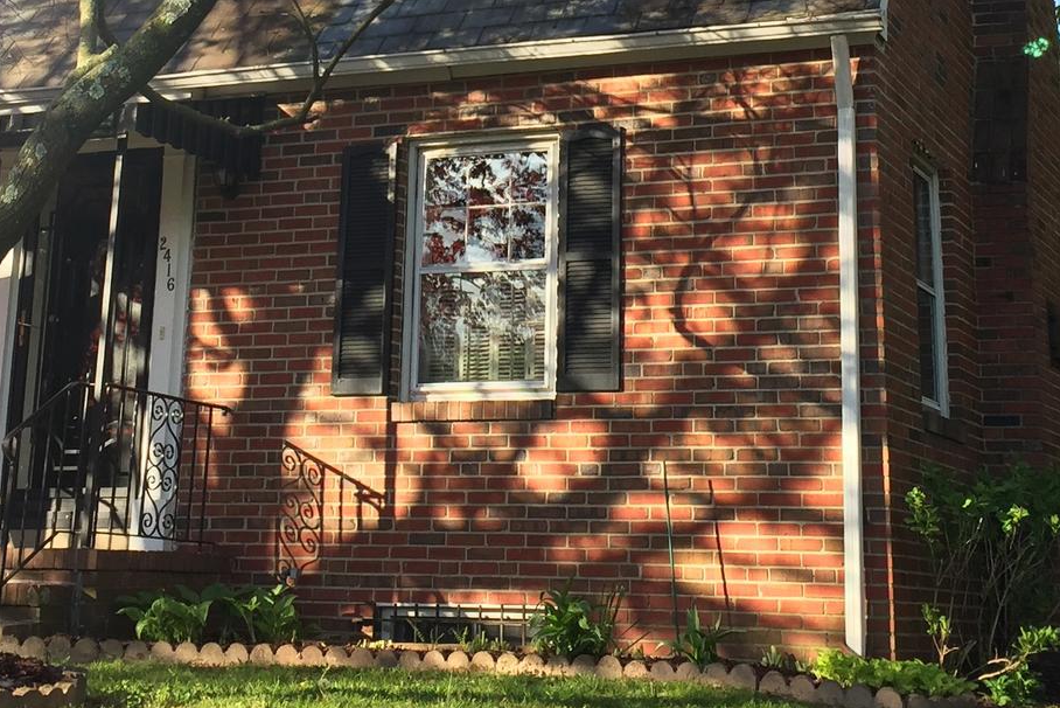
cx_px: 482
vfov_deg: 19.5
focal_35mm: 68
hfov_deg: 29.6
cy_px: -1
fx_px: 2003
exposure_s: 1/488
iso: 32
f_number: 2.2
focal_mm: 4.15
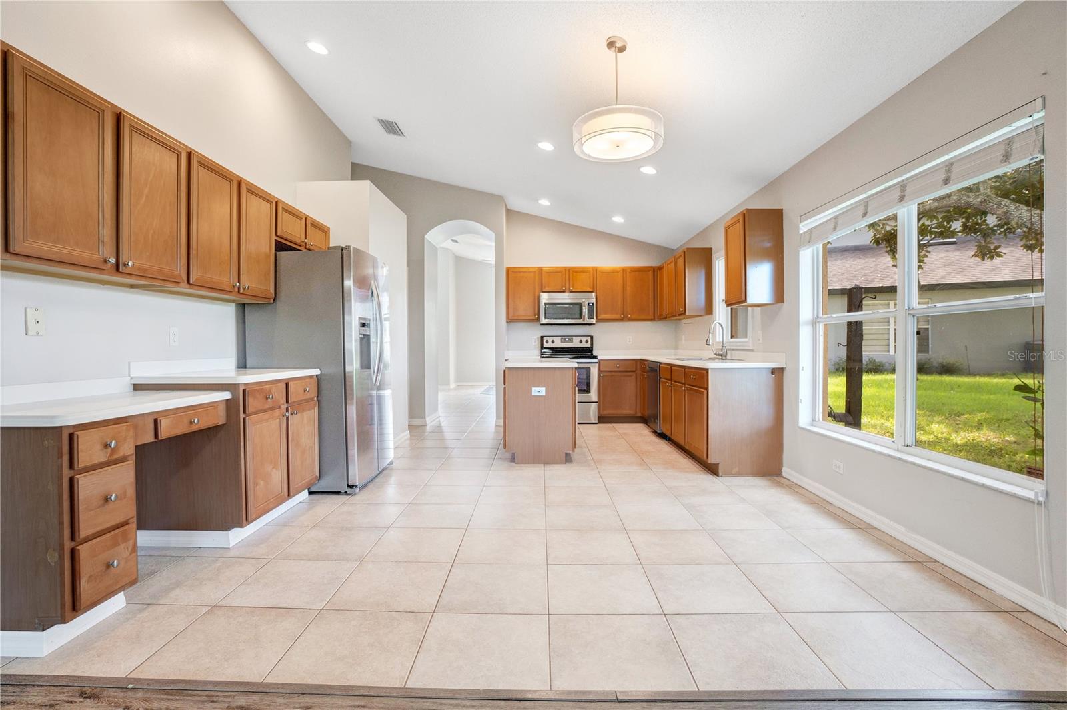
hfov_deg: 96.8
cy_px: 355
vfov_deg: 73.7
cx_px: 534
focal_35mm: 16
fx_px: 474
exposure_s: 1/40
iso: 800
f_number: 7.1
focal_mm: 16
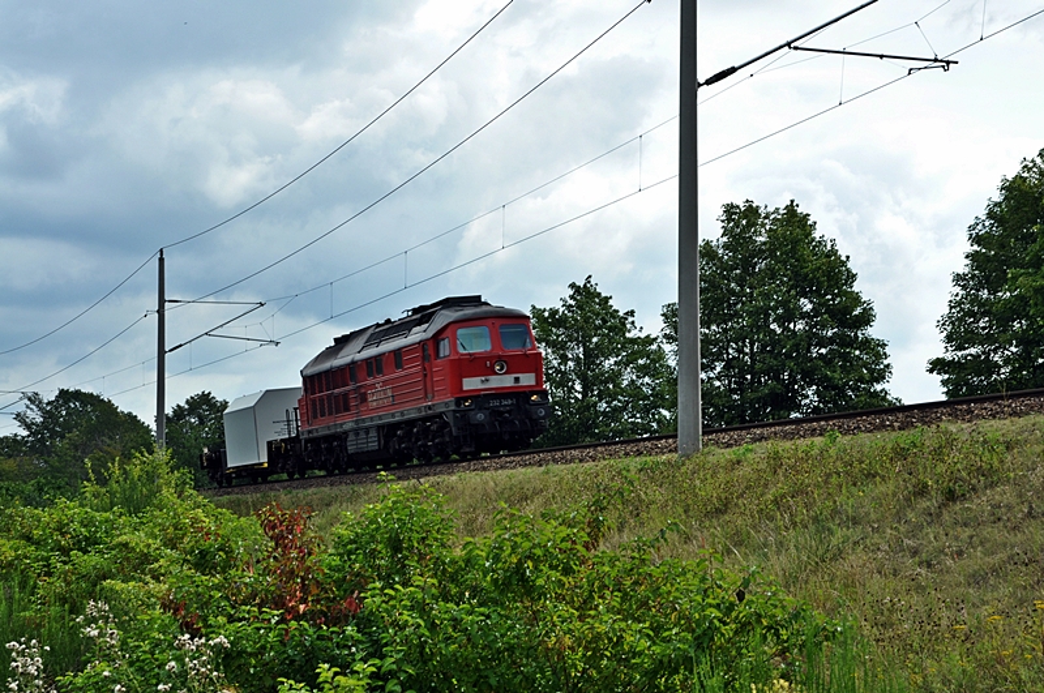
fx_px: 2606
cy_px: 346
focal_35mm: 90
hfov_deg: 22.7
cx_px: 522
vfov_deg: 15.1
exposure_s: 1/125
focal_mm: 60
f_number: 14
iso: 200
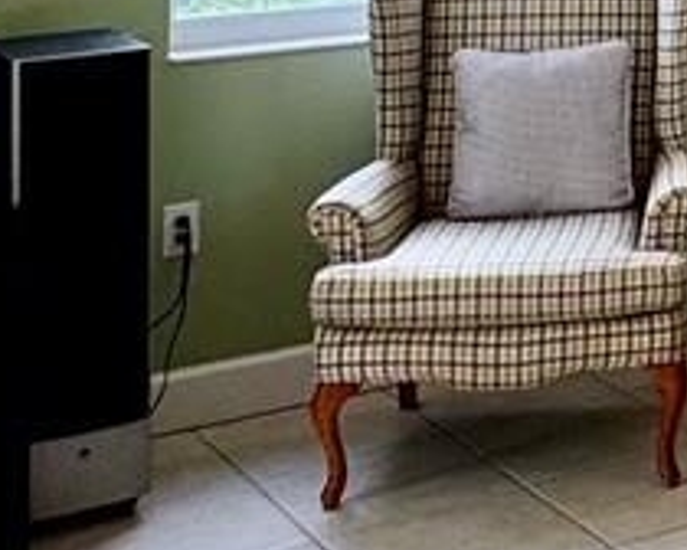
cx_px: 1315
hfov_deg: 15.3
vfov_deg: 13.9
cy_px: -288
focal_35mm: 104
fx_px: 2115
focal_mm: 2.22
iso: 125
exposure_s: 1/120
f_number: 2.2
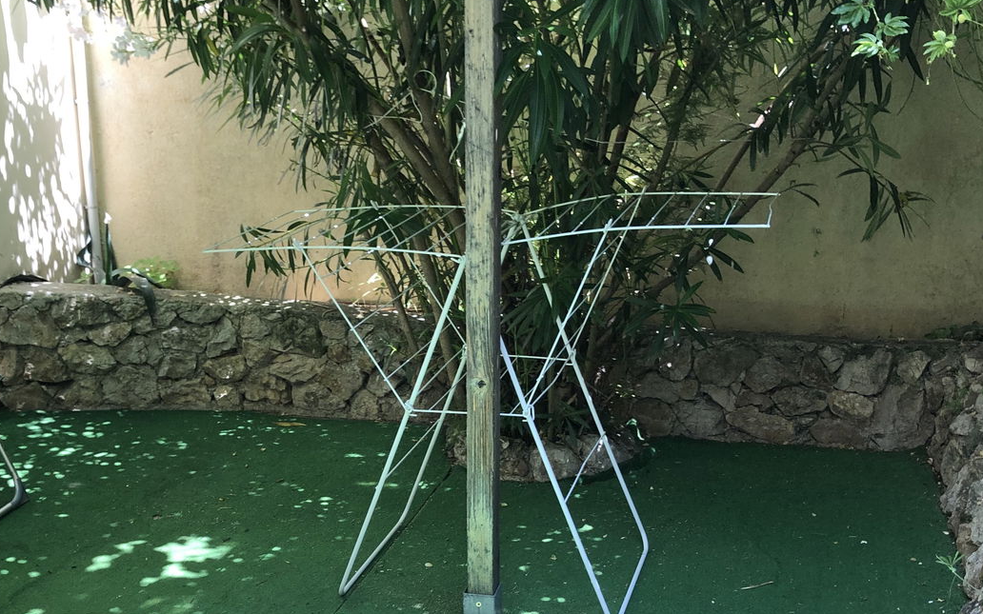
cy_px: 481
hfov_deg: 43.1
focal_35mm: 46
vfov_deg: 27.5
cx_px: 367
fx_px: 1232
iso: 32
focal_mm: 4
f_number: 1.8
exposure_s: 1/100
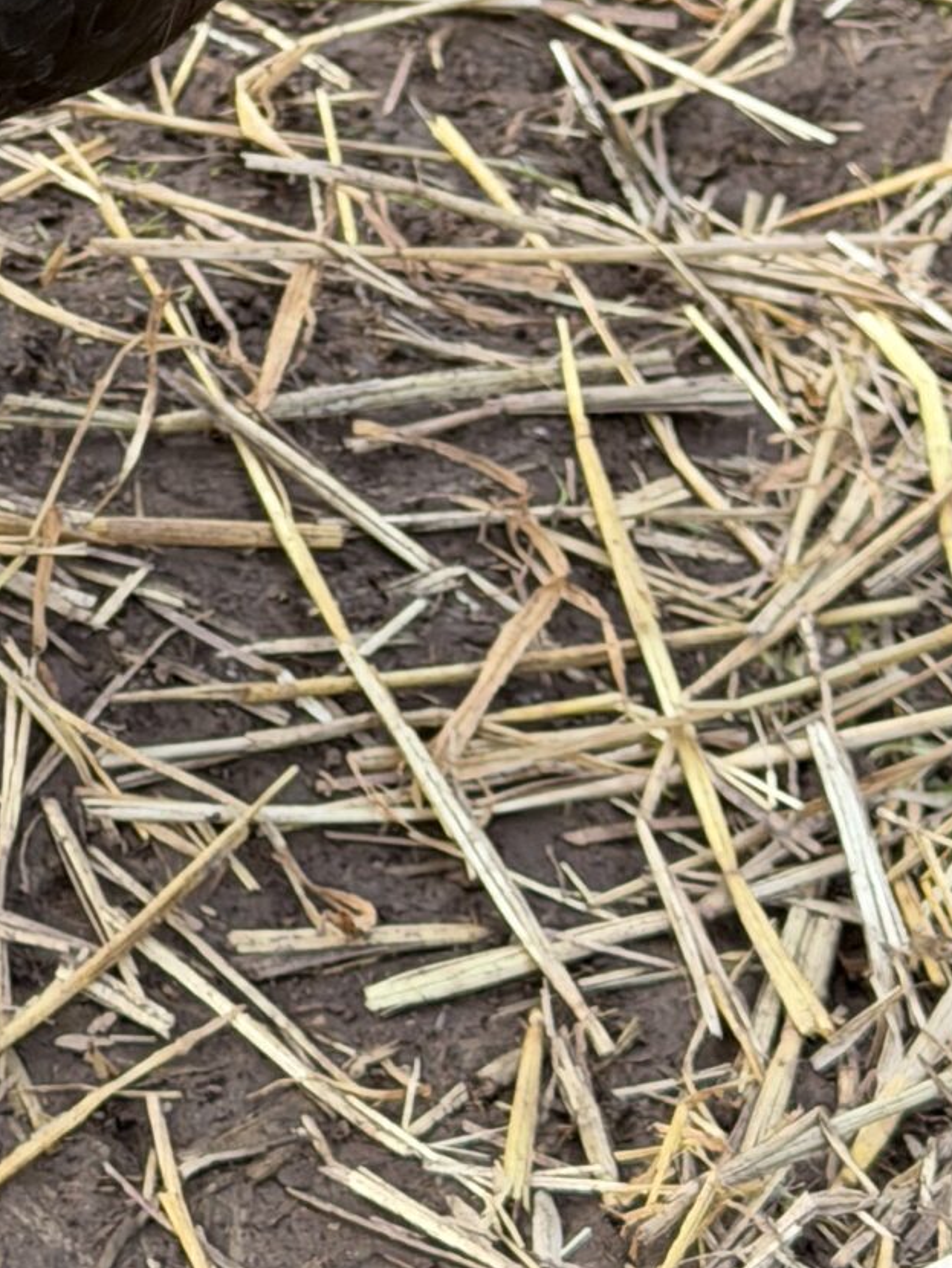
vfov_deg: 12.7
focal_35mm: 148
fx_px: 5424
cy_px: -559
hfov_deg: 9.9
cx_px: -84
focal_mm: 6.76
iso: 50
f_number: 1.78
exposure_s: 1/124
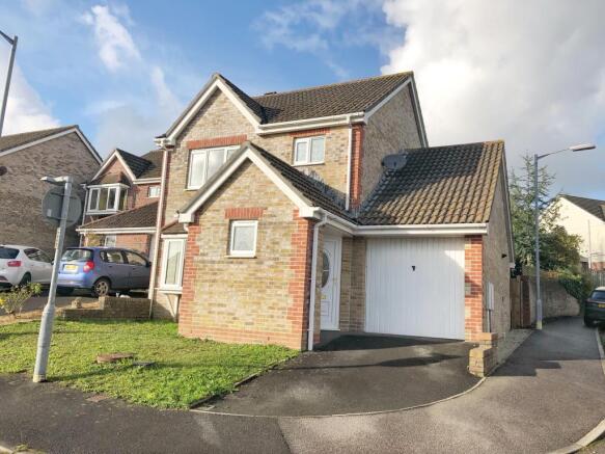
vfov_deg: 49.7
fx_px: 489
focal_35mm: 28
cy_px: 227
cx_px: 302
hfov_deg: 63.5
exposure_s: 1/1656
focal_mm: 4
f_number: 1.8
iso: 20
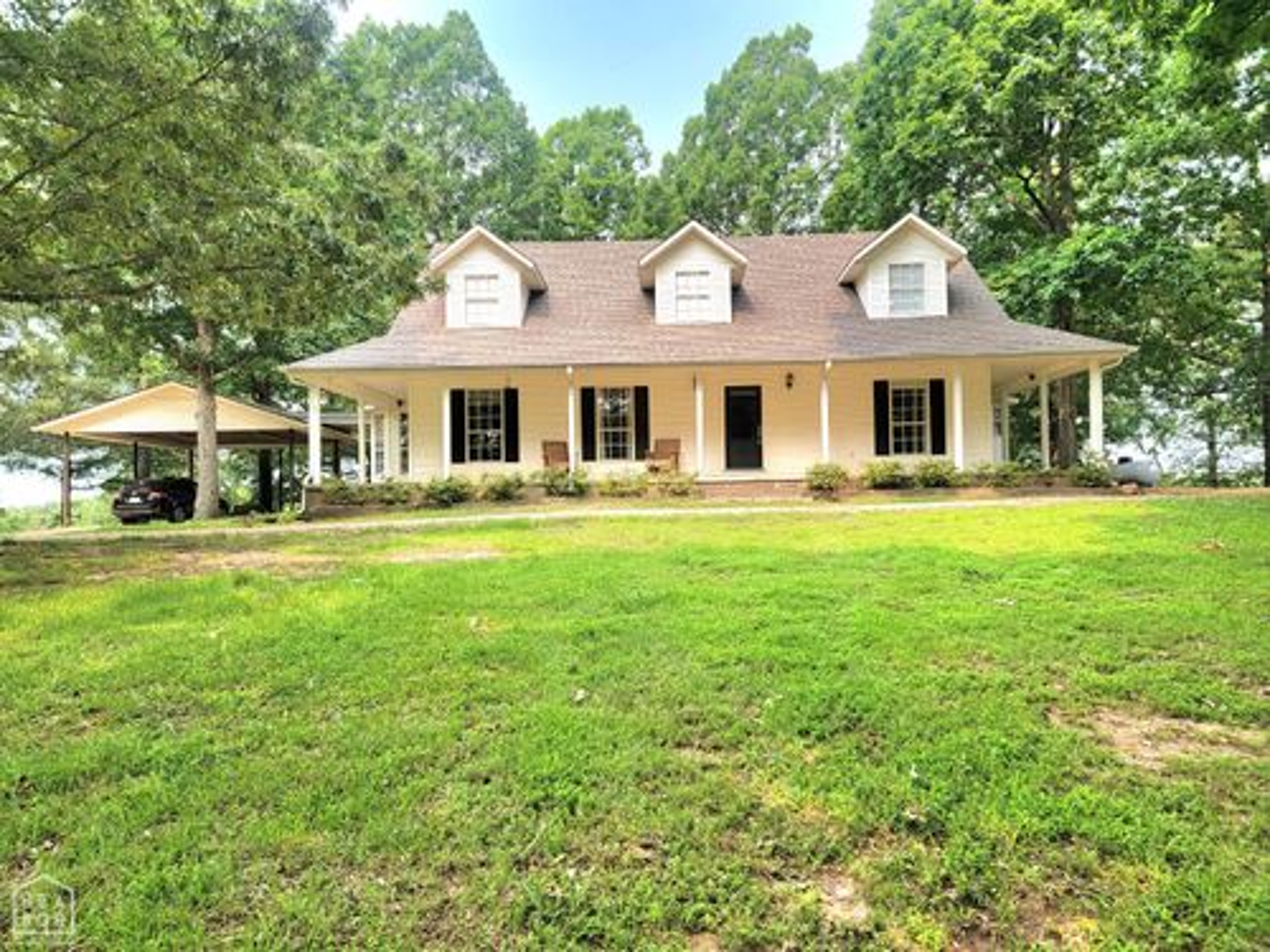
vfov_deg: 56.8
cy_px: 476
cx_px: 635
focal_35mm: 24
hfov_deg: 71.6
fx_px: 881
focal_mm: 6.7
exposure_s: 1/217
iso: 16
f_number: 1.8
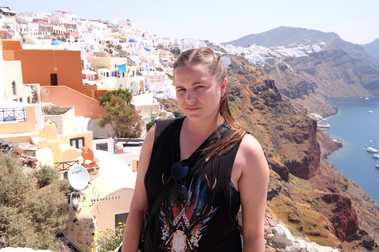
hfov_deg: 53.1
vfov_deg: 36.9
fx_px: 379
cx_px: 190
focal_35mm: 36
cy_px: 126
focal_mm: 24
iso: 200
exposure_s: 1/420
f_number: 6.4
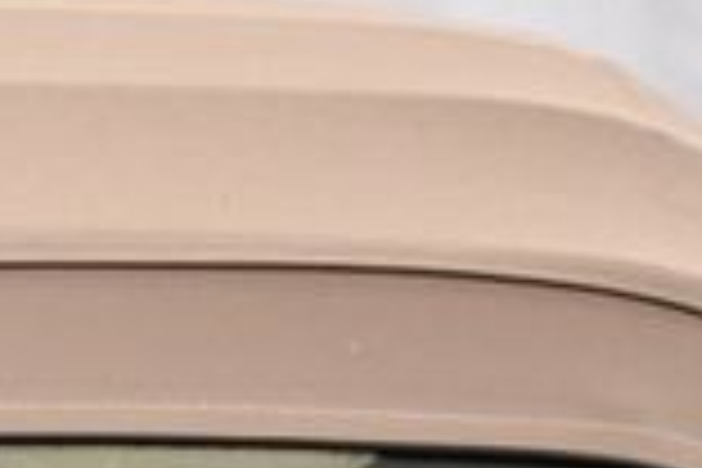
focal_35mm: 197
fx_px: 3841
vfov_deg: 6.8
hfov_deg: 10.2
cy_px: 796
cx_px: -225
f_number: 3.8
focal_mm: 24
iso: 1250
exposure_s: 1/125
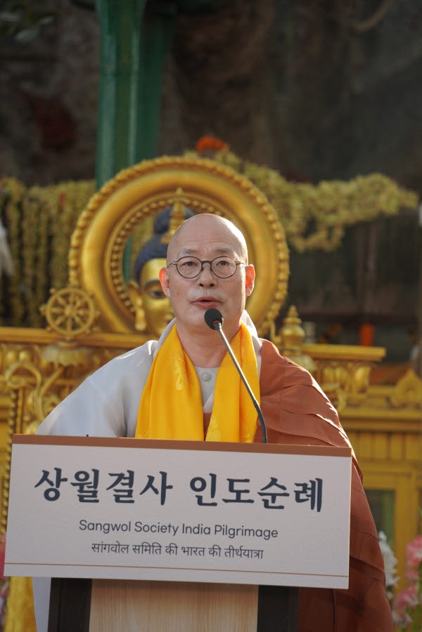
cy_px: 316
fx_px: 2919
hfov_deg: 8.3
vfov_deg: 12.4
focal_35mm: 166
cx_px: 211
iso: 500
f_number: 5.6
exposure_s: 1/200
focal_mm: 166
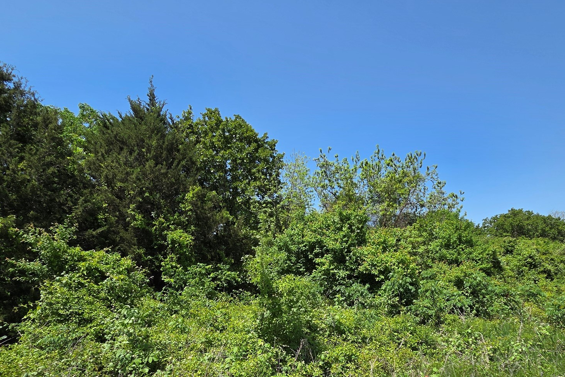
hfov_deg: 86.8
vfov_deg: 61.9
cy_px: 270
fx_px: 298
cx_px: 303
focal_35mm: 19
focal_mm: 2.2
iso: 50
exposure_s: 1/1978
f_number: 2.2
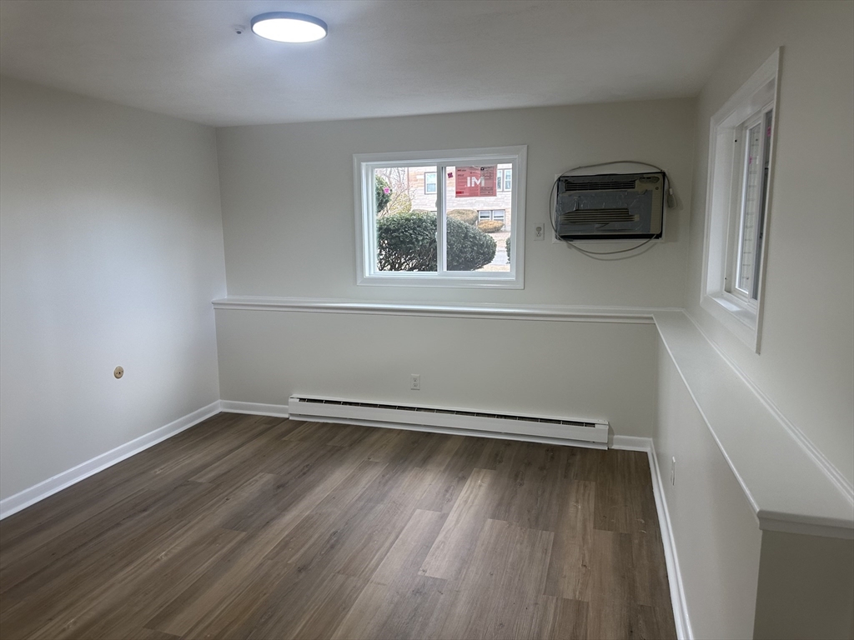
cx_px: 427
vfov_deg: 56.8
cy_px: 320
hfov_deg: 71.6
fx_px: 592
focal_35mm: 24
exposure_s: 1/120
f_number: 1.78
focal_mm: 6.86
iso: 125
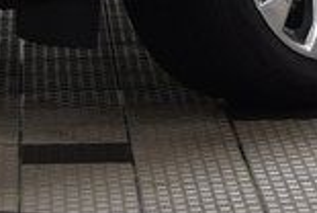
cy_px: -366
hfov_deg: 5.9
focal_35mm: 346
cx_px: 319
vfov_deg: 3.9
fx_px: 3055
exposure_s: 1/20
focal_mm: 35
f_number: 6.3
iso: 400
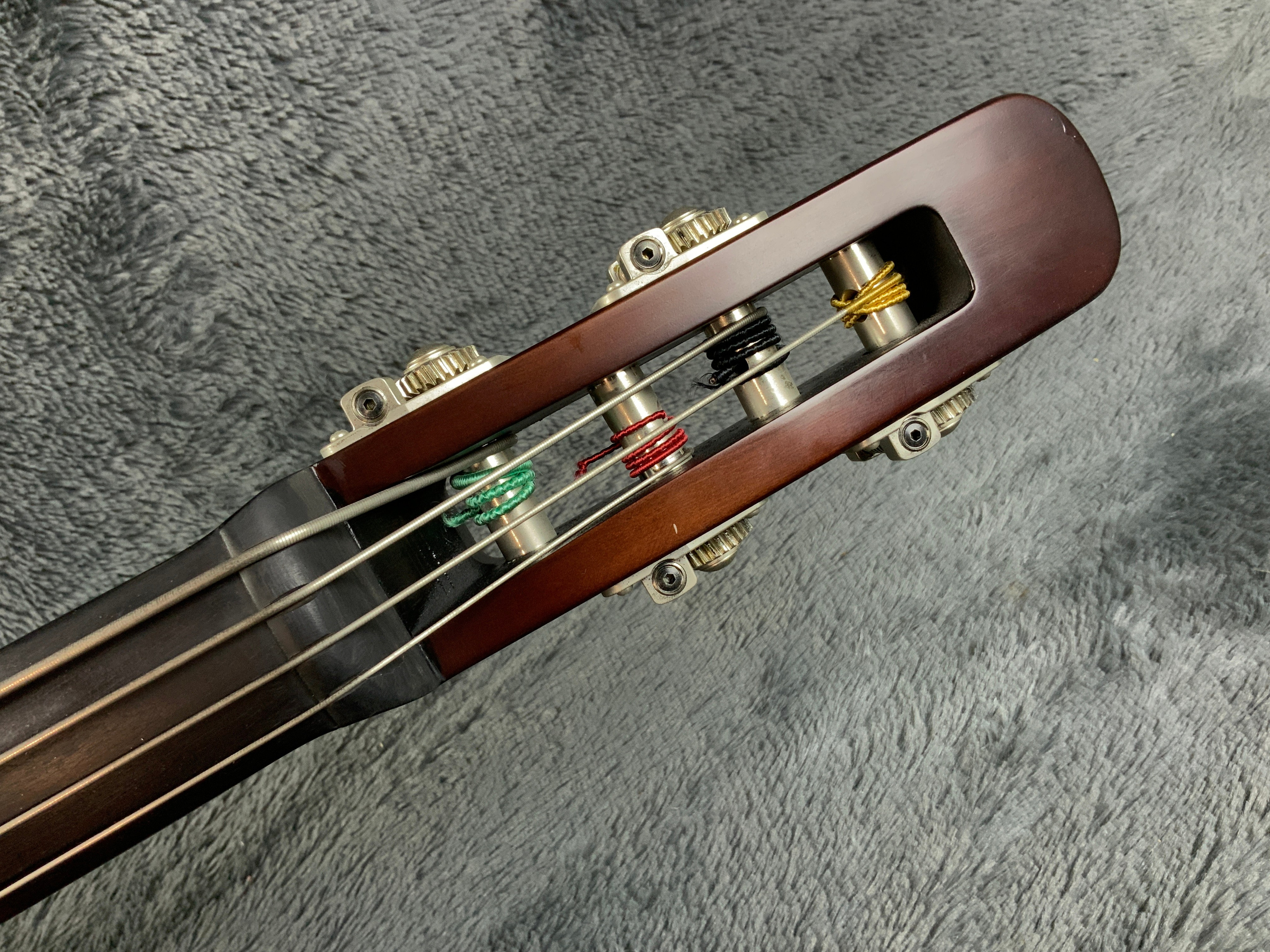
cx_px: 635
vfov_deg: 48.2
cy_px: 476
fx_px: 1064
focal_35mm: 29
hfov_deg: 61.7
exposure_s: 1/60
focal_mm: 3
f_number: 1.8
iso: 100
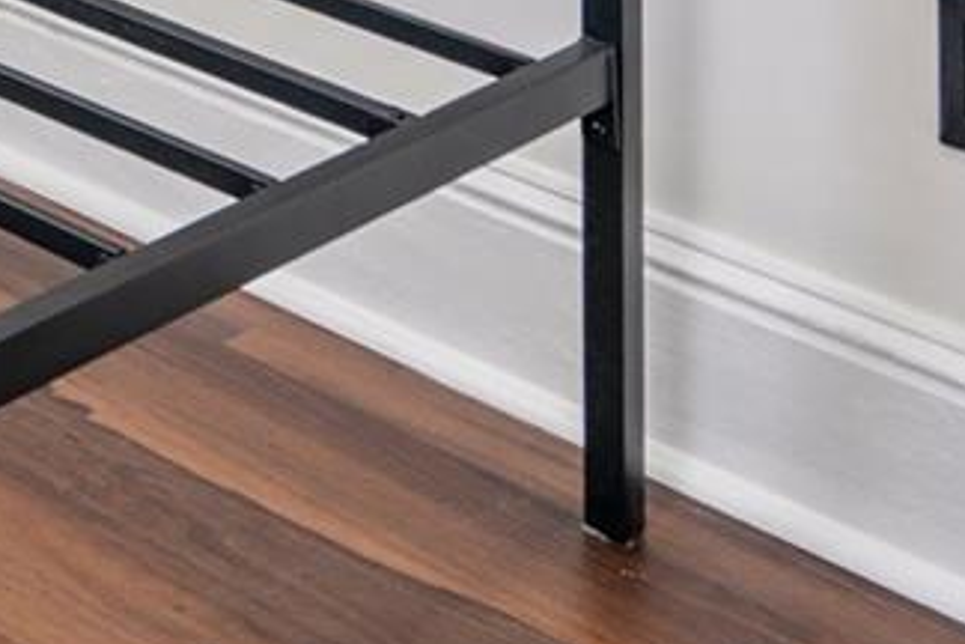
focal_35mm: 101
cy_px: -1048
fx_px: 2707
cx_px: -733
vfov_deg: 10.8
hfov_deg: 16.9
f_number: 5.6
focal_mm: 16
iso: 200
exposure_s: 1/10
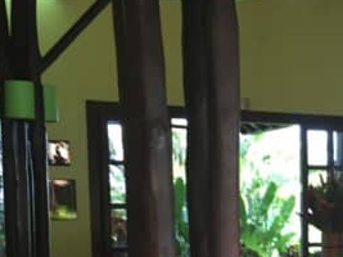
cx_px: 416
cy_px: 308
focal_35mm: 87
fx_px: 862
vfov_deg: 16.3
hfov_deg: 20.9
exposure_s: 1/30
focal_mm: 4.15
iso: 25
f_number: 2.2
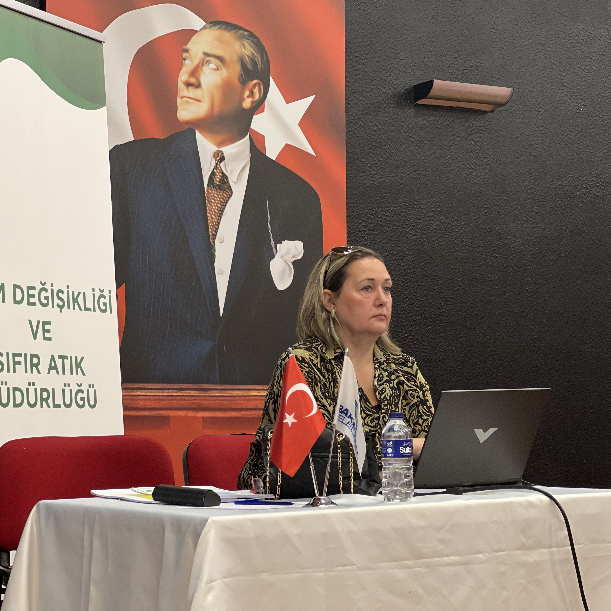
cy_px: 305
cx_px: 304
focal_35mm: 91
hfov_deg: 19.1
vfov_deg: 19.1
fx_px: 1817
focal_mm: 9
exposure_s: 1/40
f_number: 2.8
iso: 320
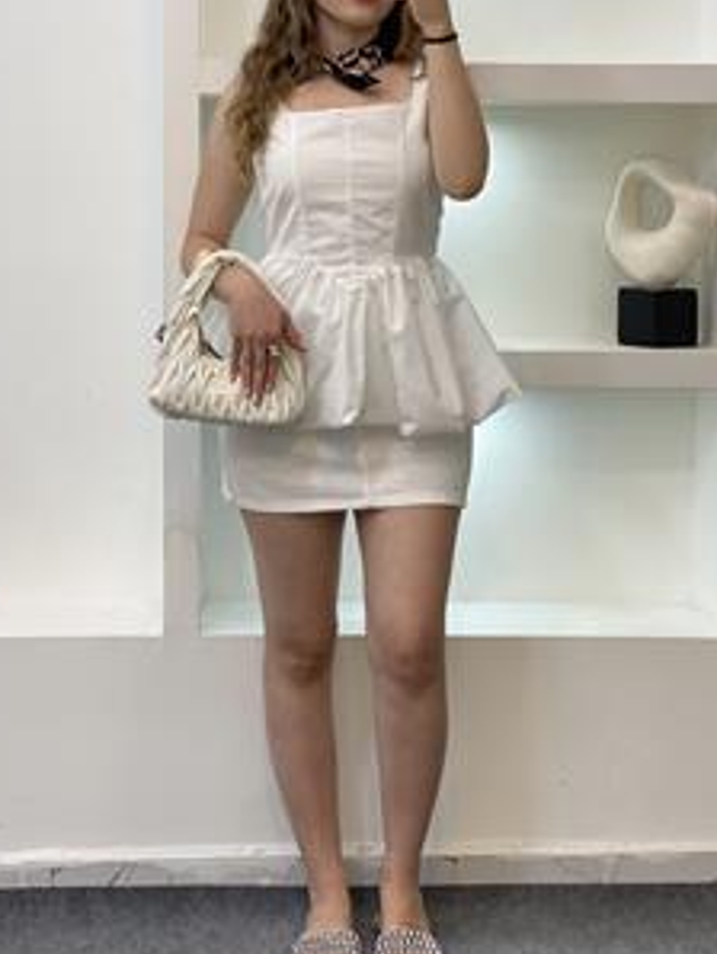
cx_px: 352
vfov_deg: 26.9
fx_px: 1986
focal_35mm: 72
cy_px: 376
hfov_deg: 20.5
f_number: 2
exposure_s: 1/100
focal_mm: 6
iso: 64
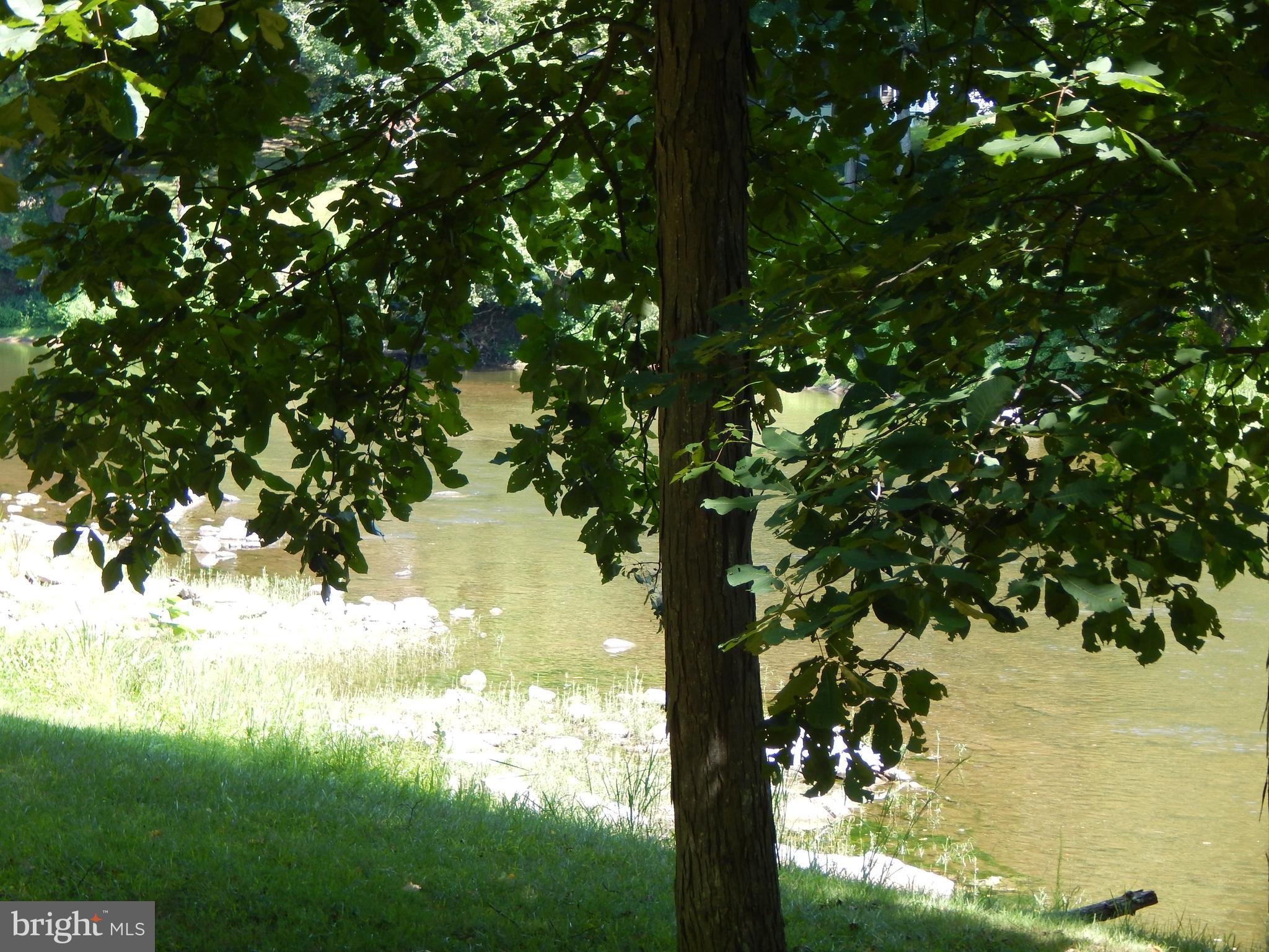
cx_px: 634
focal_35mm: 114
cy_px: 476
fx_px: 4179
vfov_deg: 13.0
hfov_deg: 17.3
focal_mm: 20.5
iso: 125
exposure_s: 1/100
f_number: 4.6
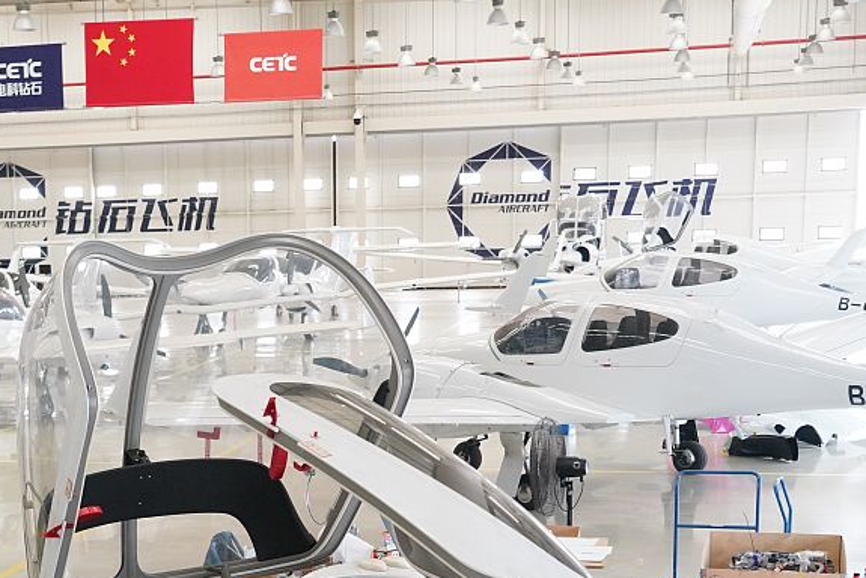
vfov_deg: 18.8
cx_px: 113
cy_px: 541
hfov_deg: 27.6
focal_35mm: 71
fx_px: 1709
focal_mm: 34
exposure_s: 1/320
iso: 4000
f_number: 5
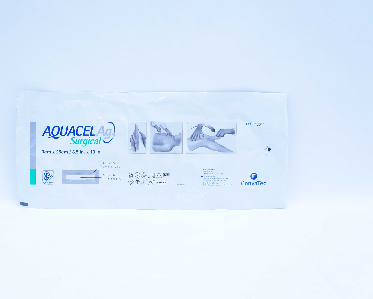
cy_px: 145
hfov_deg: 49.3
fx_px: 404
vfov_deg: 40.5
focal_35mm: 37
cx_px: 151
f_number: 4.5
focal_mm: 21
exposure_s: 1/200
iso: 800
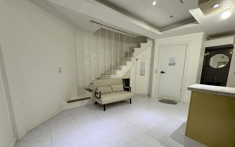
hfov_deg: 101.5
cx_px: 118
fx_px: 96
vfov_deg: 74.3
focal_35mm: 15
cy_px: 85
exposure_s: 1/120
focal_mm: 2.22
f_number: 2.2
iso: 200
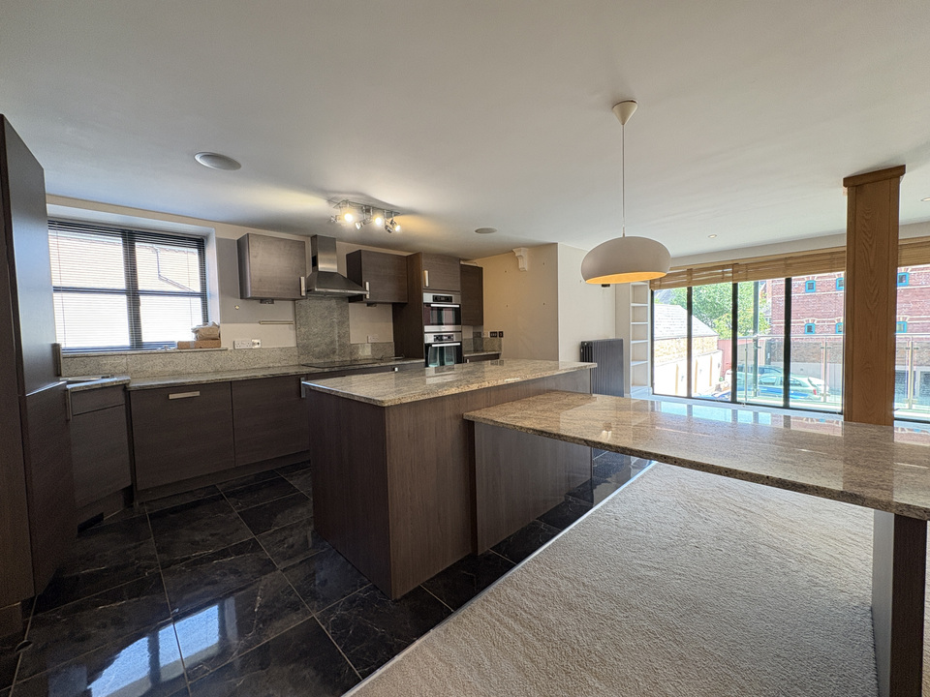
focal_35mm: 14
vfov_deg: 85.7
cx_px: 465
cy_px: 348
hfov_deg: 102.1
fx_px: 376
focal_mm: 2.22
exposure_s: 1/100
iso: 160
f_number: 2.2
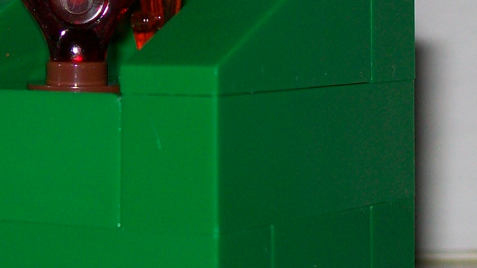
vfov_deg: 6.9
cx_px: 147
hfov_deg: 12.3
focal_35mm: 175
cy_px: -113
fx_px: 2213
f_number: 3.4
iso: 64
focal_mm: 9.5
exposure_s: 1/80
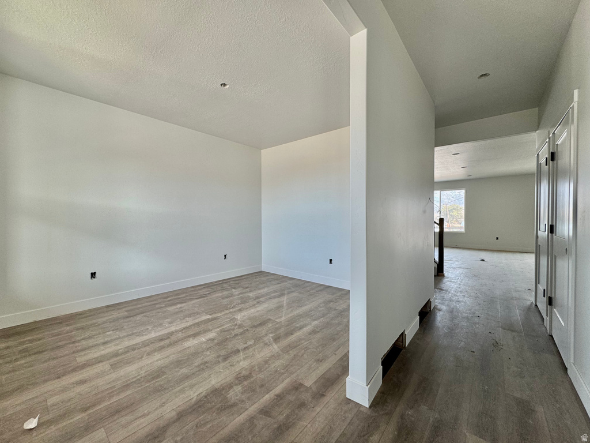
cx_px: 295
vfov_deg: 85.7
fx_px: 239
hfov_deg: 102.1
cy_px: 222
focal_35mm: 14
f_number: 2.2
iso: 80
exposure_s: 1/99
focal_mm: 2.22
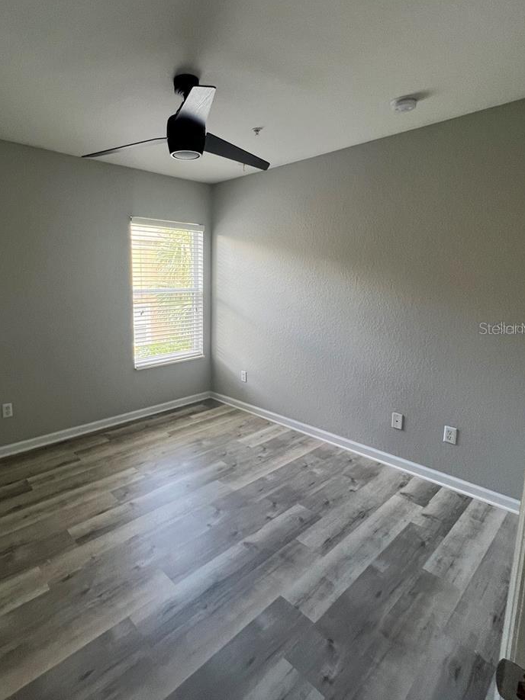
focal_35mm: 17
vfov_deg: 90.9
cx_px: 208
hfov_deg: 73.8
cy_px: 328
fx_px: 344
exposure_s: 1/99
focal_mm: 1.57
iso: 100
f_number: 1.8
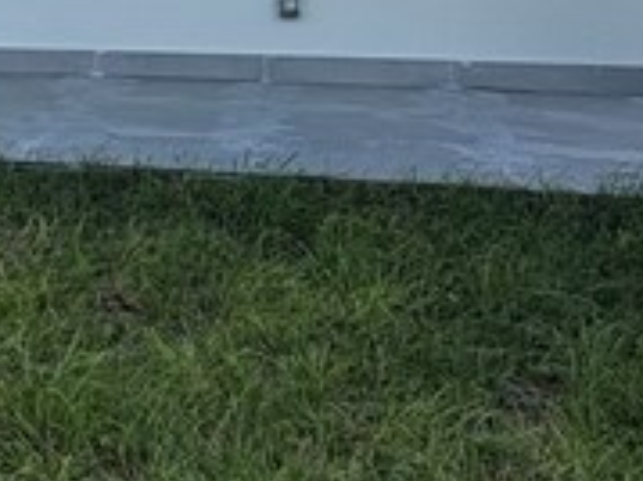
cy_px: -208
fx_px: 1485
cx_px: -395
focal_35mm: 80
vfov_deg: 16.9
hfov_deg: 20.1
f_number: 2.2
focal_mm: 2.22
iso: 64
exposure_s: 1/968
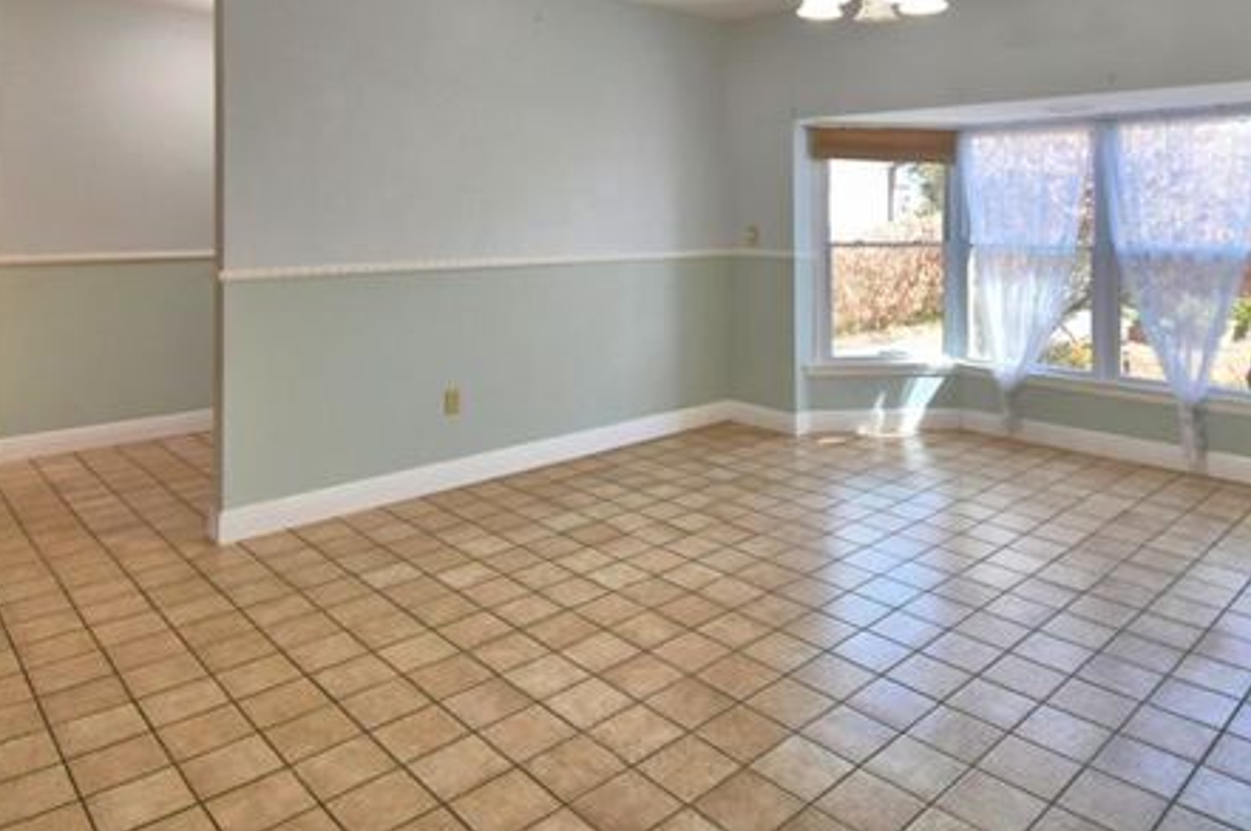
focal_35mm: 24
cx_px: 711
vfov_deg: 50.8
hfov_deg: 73.4
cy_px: 206
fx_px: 833
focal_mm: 10
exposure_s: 1/80
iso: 400
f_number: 4.5
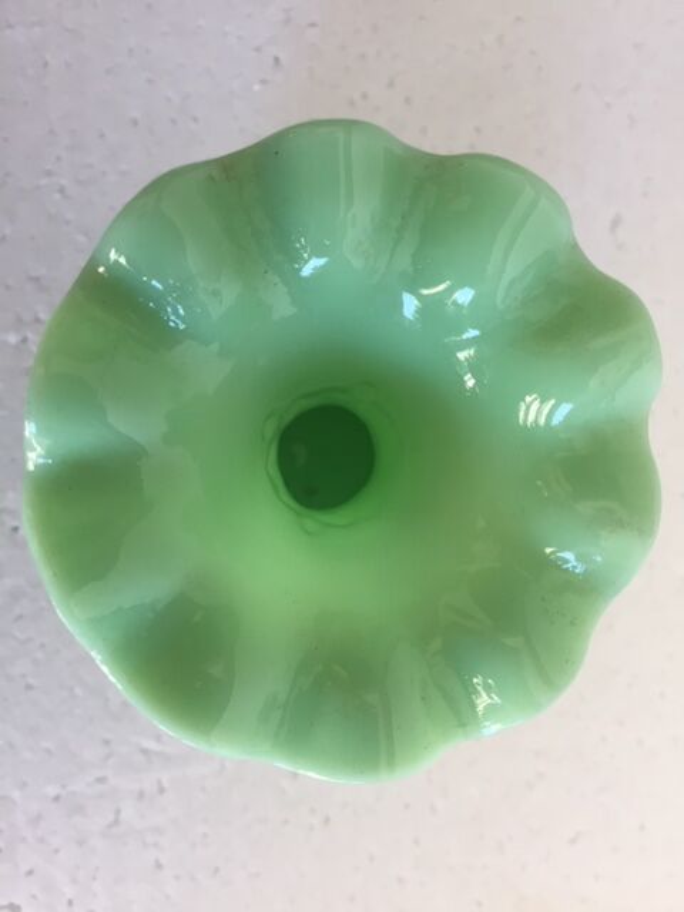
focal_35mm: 29
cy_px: 456
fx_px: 764
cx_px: 342
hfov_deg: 48.2
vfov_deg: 61.7
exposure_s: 1/33
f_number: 2.2
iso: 40
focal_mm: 4.15
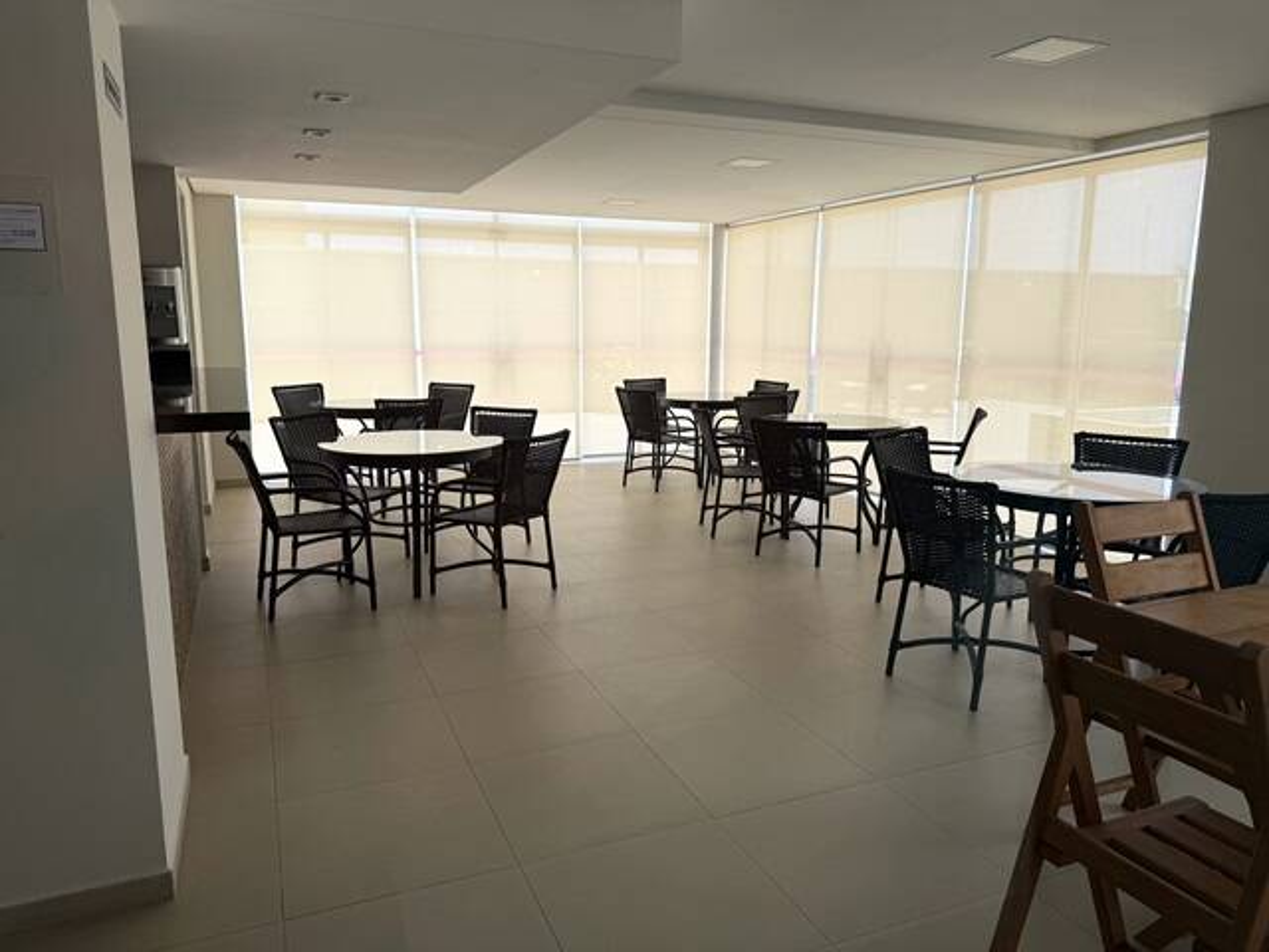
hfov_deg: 71.6
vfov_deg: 56.8
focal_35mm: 24
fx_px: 880
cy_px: 476
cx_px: 634
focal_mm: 6.76
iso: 80
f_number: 1.78
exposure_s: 1/715
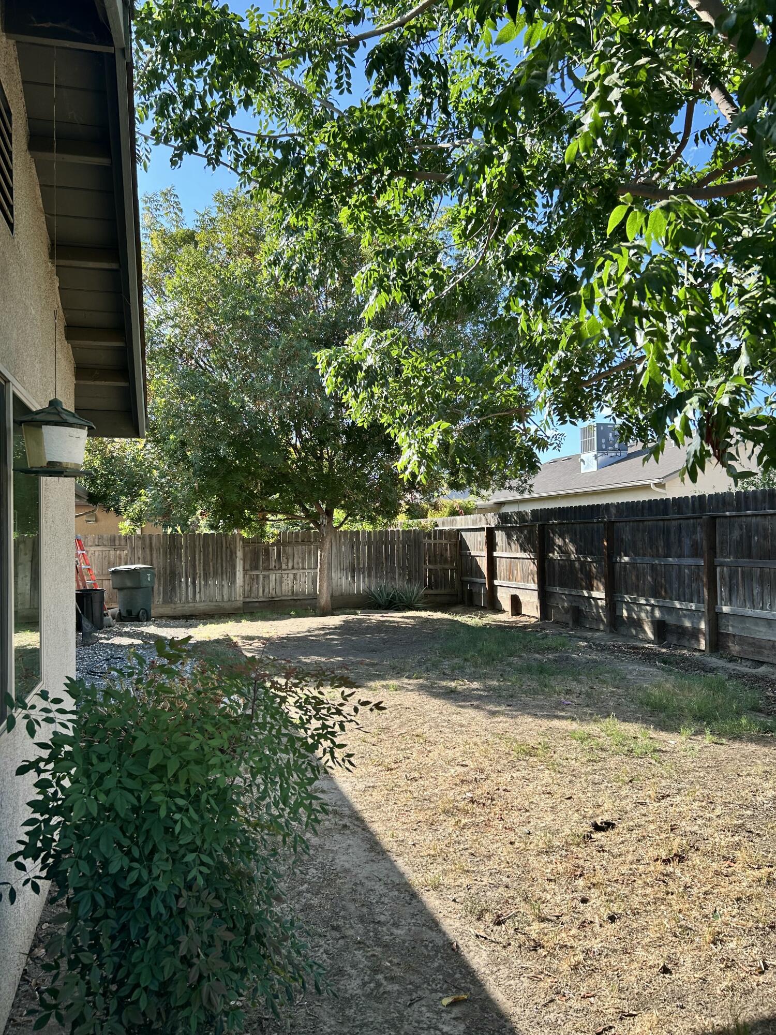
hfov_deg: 53.1
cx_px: 388
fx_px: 777
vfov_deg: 67.3
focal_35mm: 26
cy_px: 518
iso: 50
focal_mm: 5.7
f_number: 1.5
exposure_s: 1/917
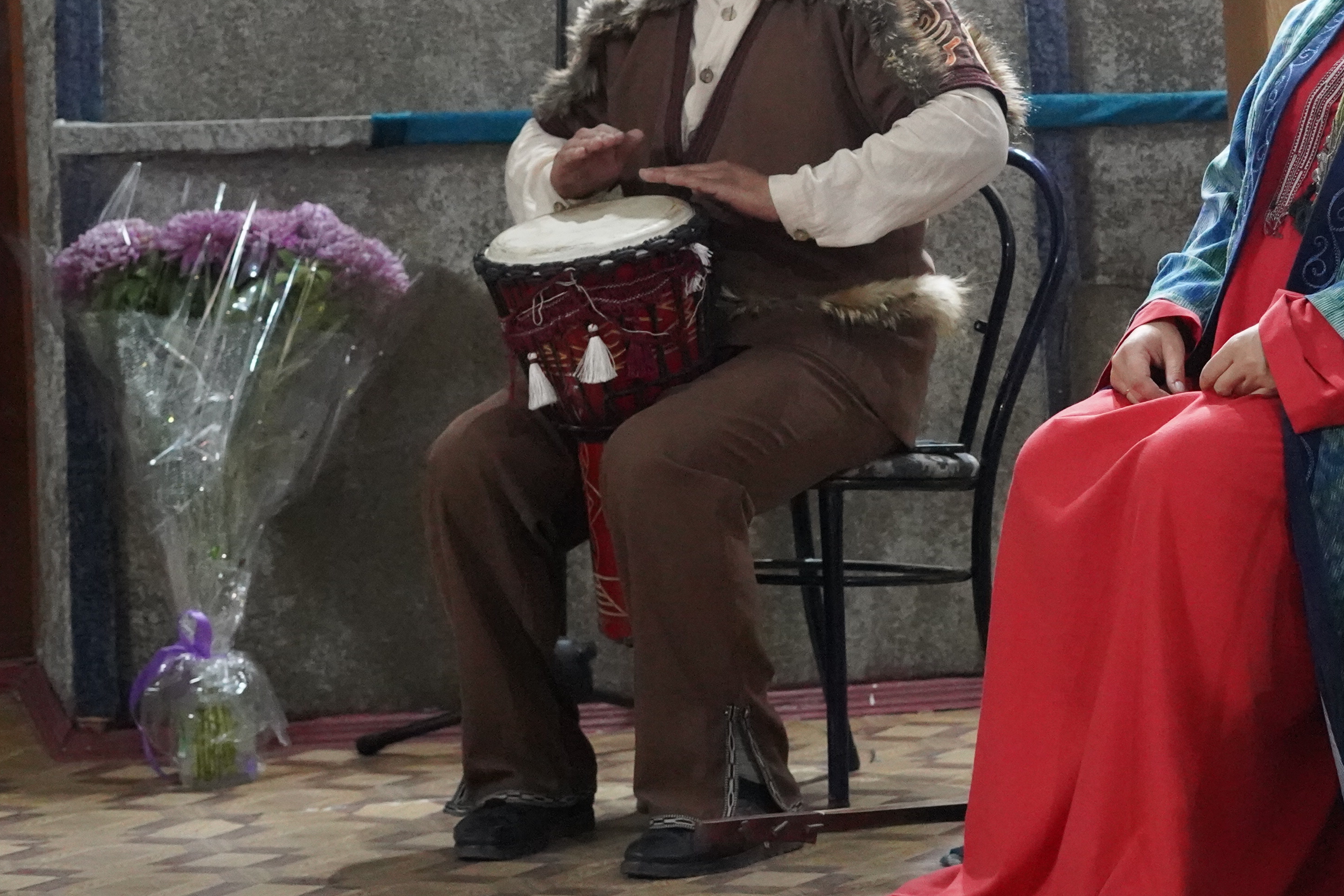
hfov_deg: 19.4
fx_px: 3845
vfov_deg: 13.2
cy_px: 173
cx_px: 1246
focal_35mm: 103
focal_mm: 50
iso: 16000
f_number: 4
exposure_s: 1/250
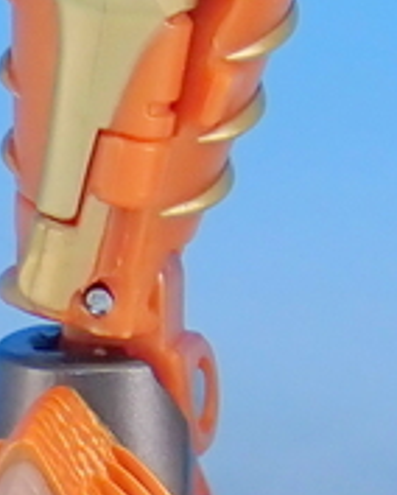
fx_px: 6378
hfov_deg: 3.6
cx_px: 461
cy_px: -738
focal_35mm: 435
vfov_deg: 4.3
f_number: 4.1
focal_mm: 13.65
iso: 100
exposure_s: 1/25
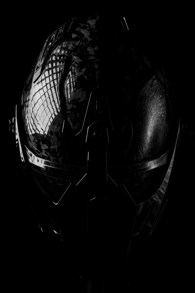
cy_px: 146
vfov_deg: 23.9
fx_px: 691
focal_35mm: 85
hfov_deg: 16.1
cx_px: 98
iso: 160
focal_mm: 85
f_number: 6.7
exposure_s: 1/125
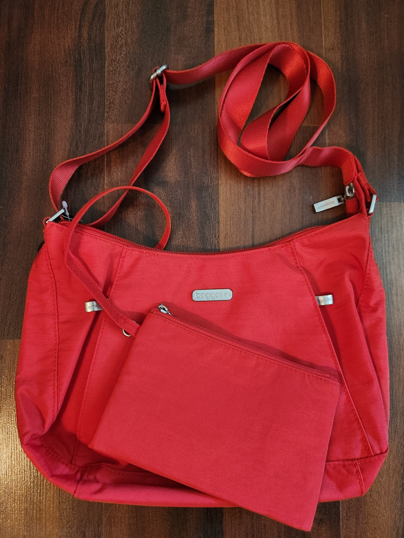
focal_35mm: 23
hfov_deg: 58.9
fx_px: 358
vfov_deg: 73.9
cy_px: 269
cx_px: 202
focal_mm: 5.4
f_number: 1.8
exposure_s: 1/60
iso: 640
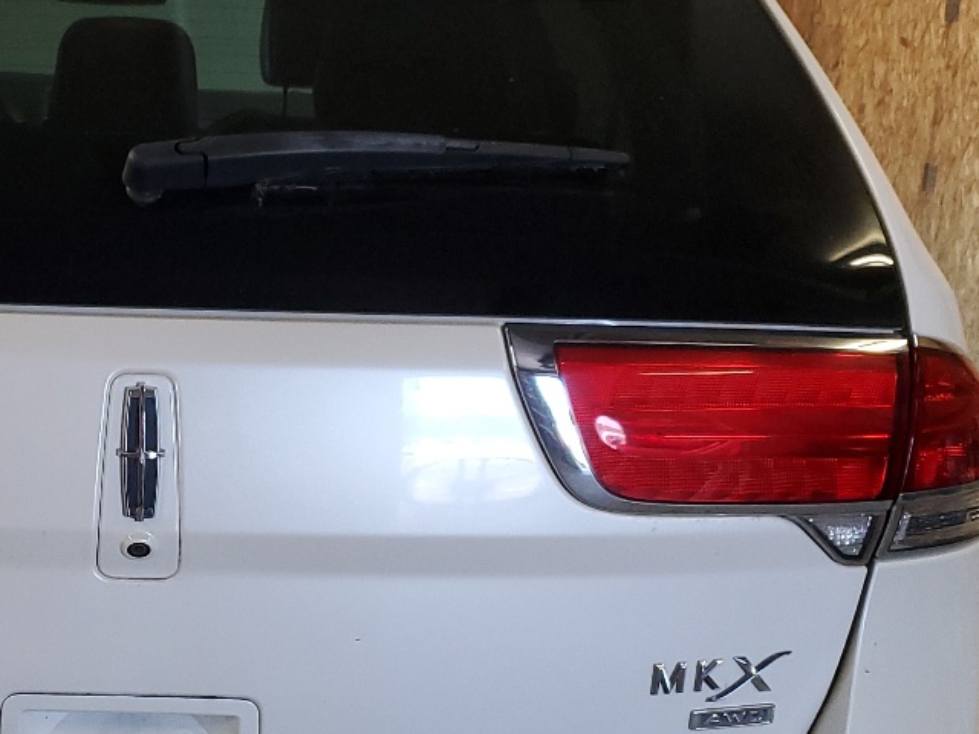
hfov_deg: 28.7
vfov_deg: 22.5
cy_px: 492
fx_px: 1838
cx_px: 113
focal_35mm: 65
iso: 105
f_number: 1.5
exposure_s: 1/60.2
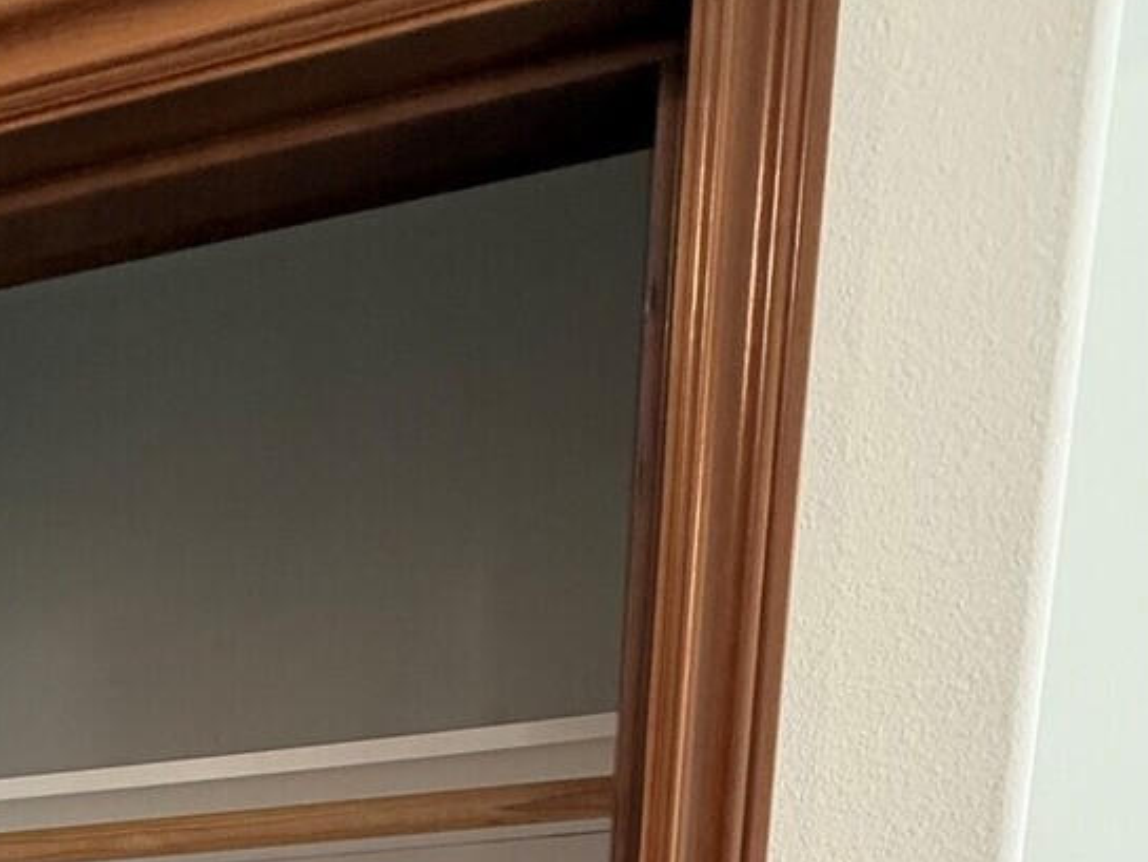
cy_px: 1473
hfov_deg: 46.7
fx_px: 1227
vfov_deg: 23.7
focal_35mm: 37
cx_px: 185
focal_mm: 2.22
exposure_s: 1/60
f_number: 2.2
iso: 200
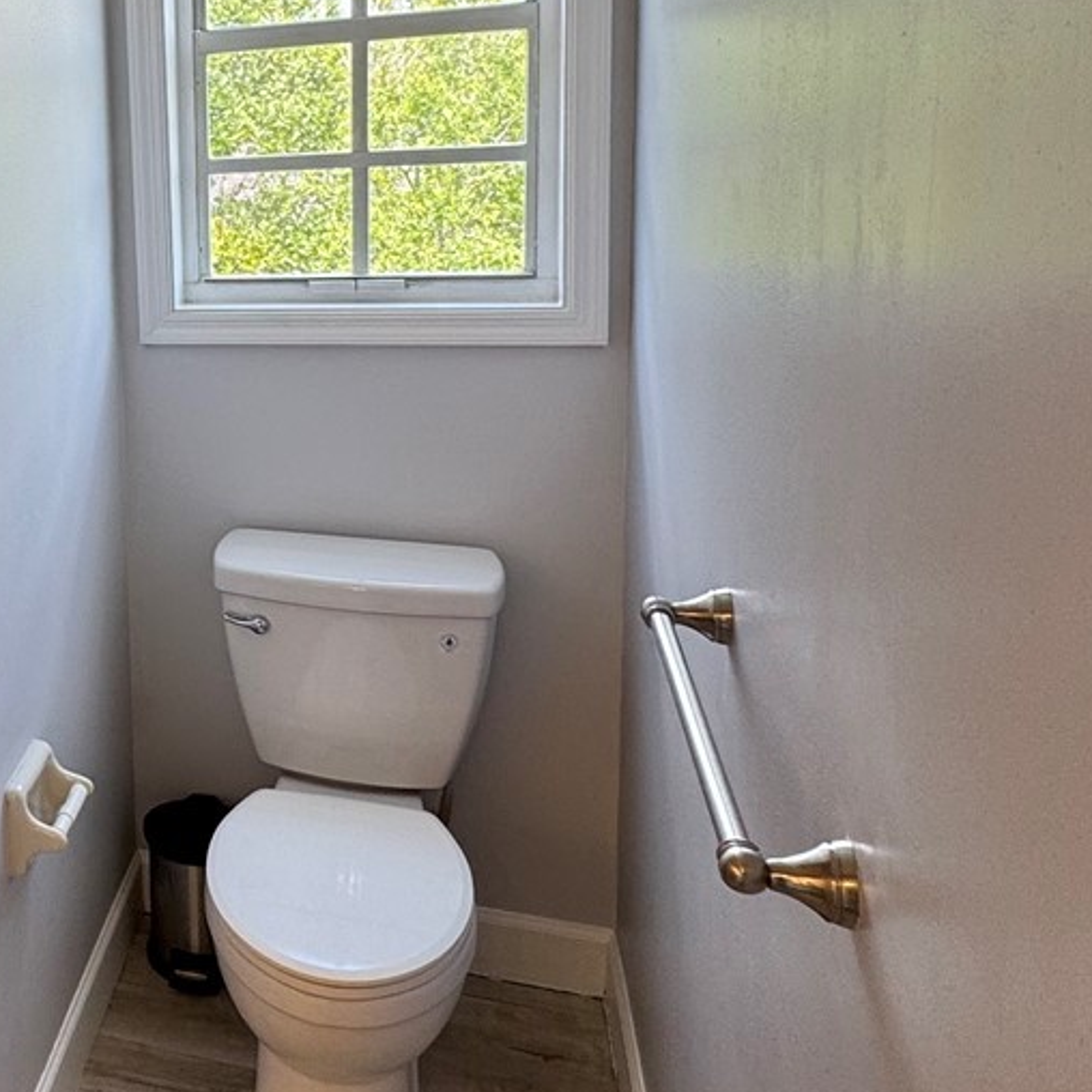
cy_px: 333
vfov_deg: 42.1
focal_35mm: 39
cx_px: -163
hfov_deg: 35.4
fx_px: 1392
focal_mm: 2.22
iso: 64
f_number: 2.2
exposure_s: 1/120
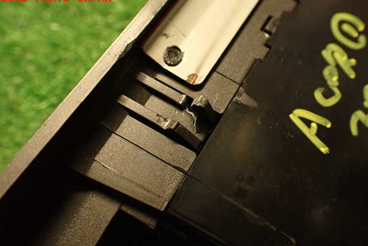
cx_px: 186
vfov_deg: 38.9
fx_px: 348
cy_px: 131
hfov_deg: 55.8
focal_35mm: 34
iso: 640
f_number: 2.4
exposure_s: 1/30
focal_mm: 5.79
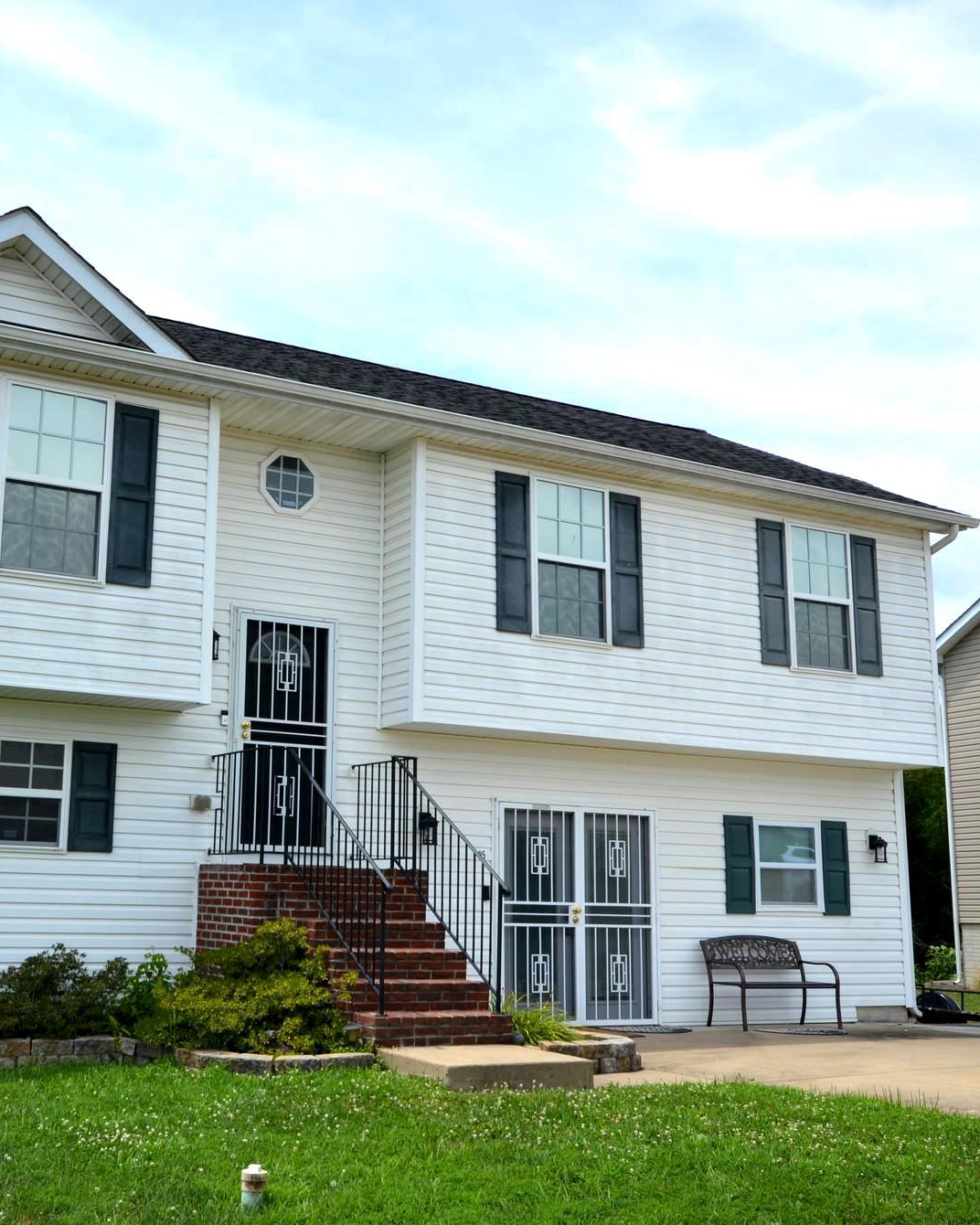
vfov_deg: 42.9
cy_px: 605
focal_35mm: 43
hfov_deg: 34.7
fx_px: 1559
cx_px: 369
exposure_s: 1/250
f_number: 8
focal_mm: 20
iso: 100
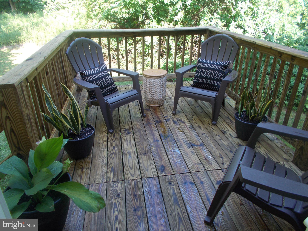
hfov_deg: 67.3
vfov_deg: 53.1
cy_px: 116
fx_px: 231
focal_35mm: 26
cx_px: 154
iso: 80
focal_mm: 4.6
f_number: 3.2
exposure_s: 1/40
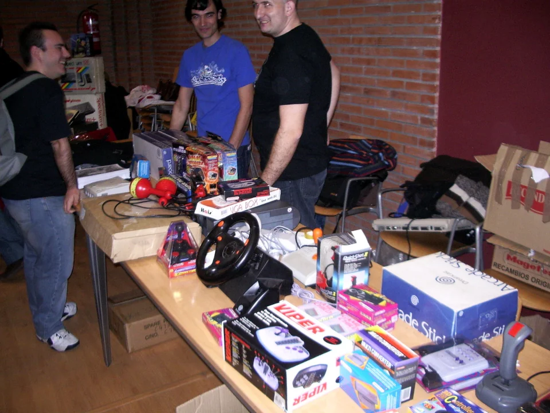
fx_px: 556
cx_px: 275
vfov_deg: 40.7
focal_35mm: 35
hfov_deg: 52.6
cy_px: 206
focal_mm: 5.8
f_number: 2.6
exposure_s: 1/15
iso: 200
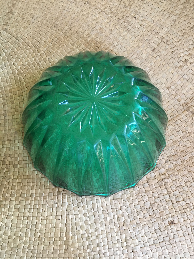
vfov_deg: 61.7
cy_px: 130
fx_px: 217
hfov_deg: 48.2
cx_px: 97
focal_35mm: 29
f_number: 2.2
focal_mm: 4.15
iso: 200
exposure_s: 1/33
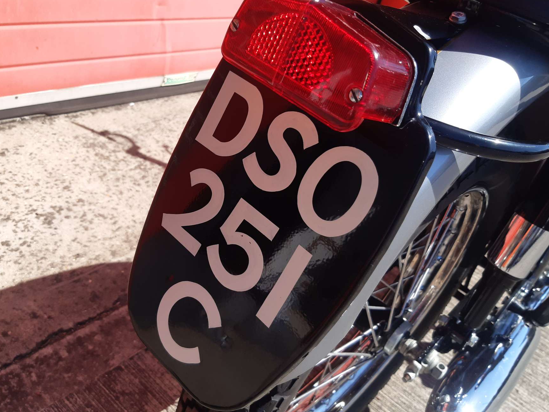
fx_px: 476
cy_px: 204
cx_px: 244
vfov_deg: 46.8
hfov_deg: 59.8
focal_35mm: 30
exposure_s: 1/1462
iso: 40
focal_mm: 3.92
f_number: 1.7
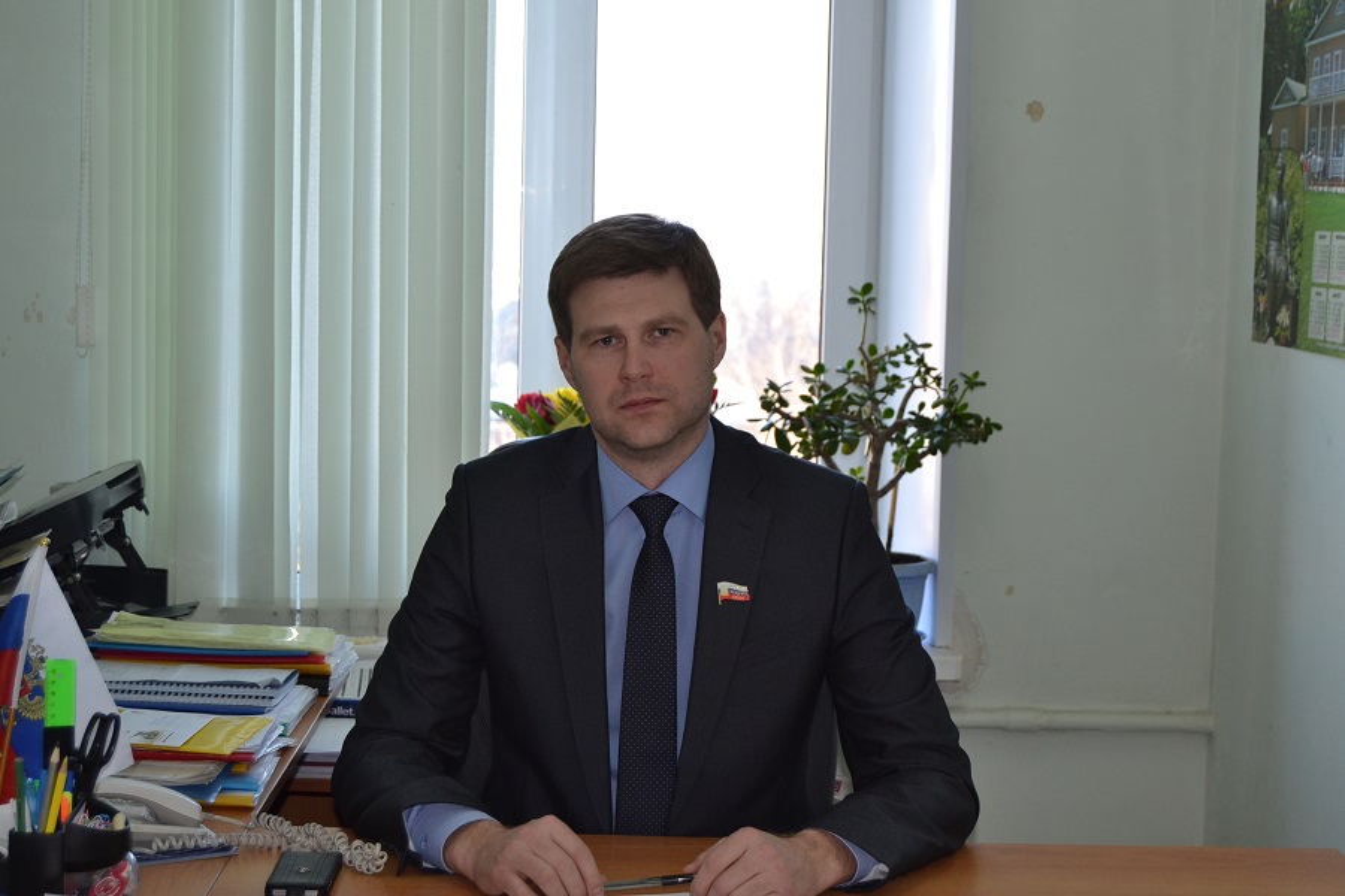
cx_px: 672
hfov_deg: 31.9
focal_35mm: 63
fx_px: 2354
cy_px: 448
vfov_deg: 21.6
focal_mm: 42
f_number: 5
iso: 400
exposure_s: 1/80
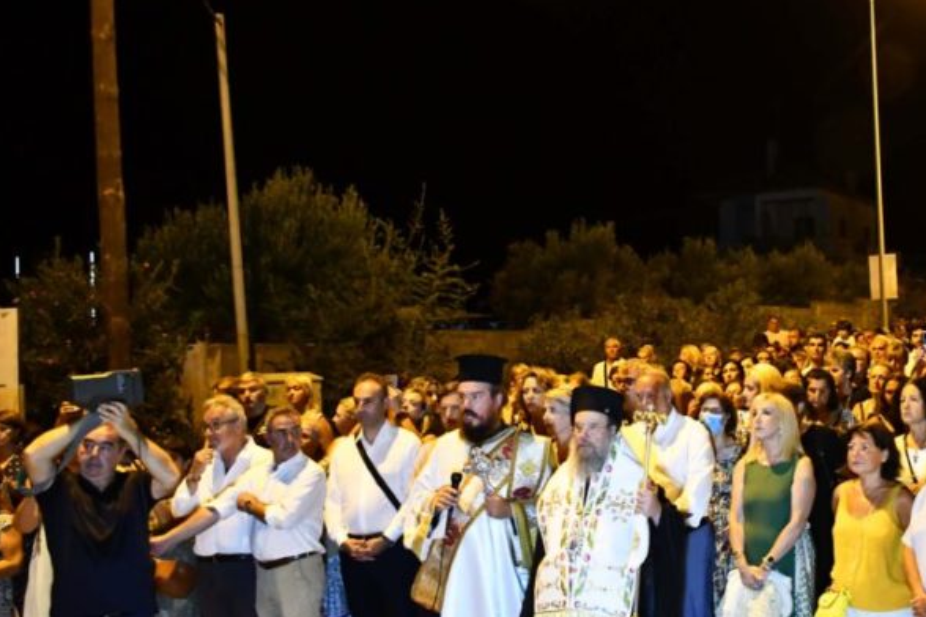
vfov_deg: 28.6
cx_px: 742
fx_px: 1209
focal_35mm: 47
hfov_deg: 40.2
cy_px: 355
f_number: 3.5
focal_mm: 18
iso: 4500
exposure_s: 1/60
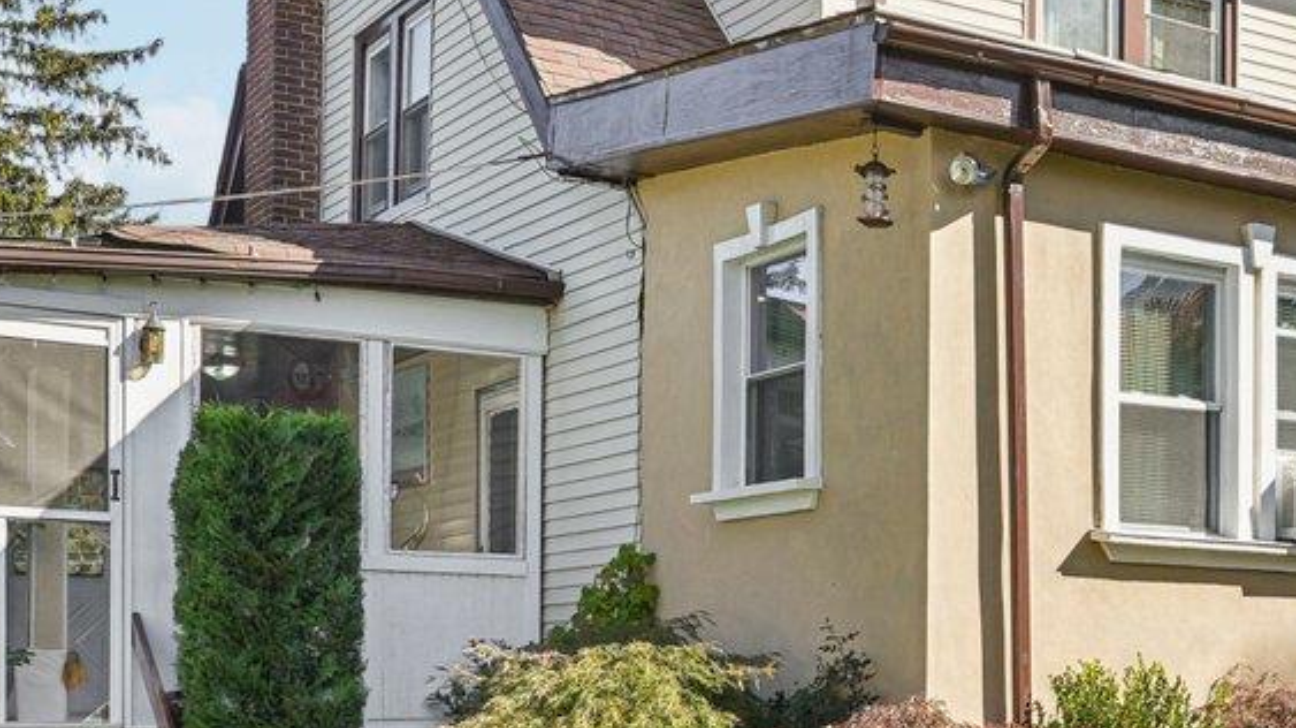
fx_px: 2095
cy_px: 736
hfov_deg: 33.0
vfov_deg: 19.1
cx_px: 1105
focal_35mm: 61
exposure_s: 1/125
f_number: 9
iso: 100
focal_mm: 16
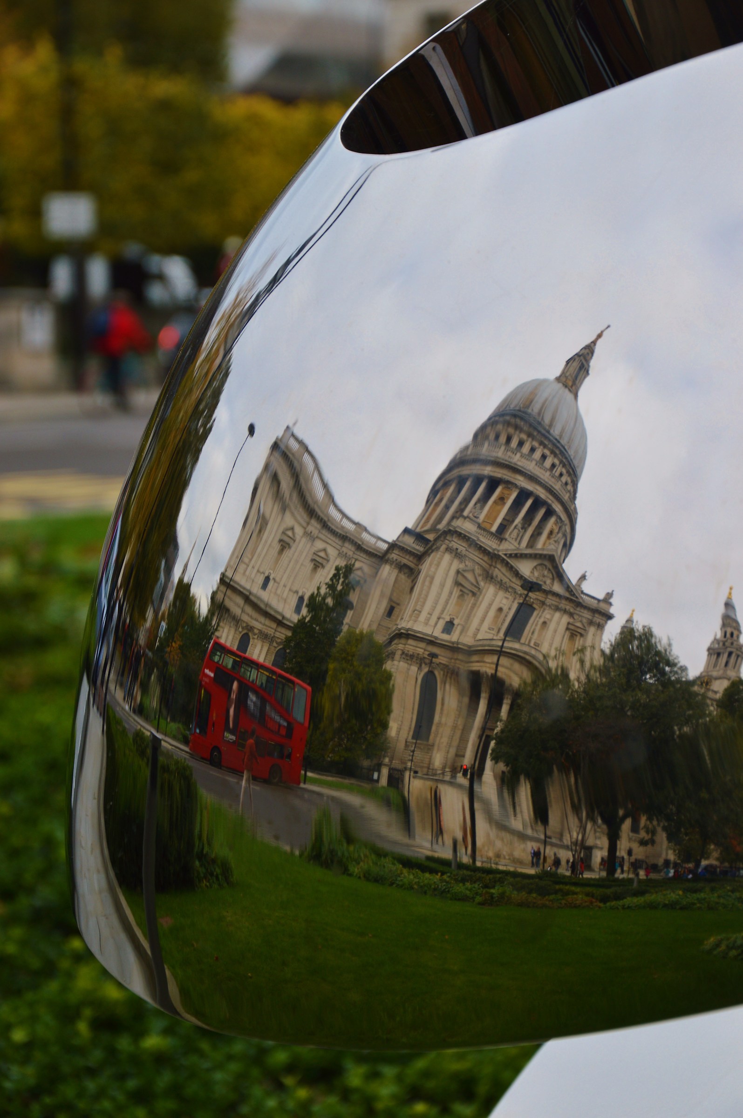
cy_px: 559
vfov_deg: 20.6
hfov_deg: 13.8
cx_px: 372
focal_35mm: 99
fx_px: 3071
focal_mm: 66
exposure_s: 1/250
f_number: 5.3
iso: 100
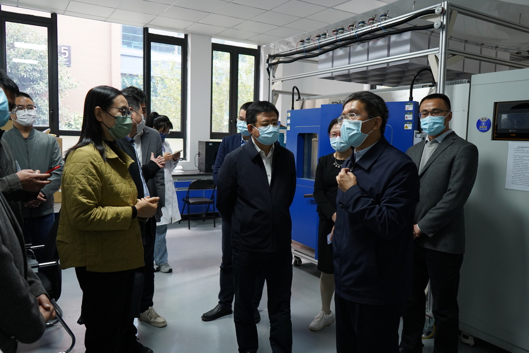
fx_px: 411
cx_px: 264
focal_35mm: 28
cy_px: 176
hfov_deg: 65.5
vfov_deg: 46.4
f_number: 3.5
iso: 2000
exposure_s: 1/160
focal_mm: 28
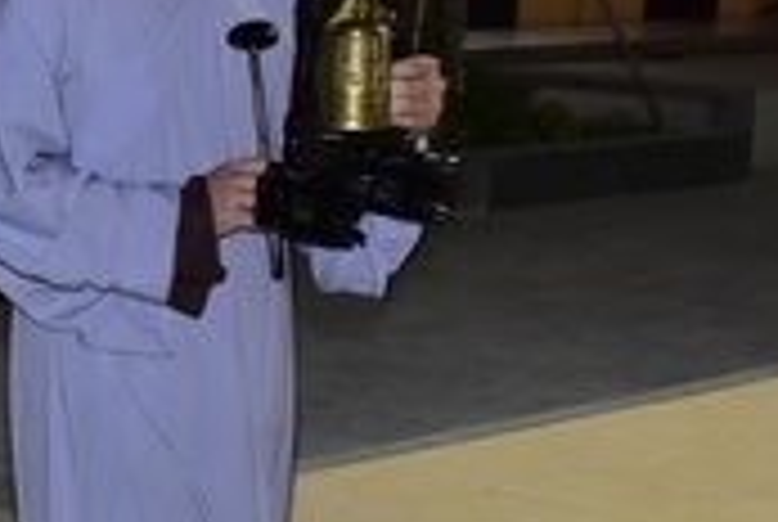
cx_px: -301
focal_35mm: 105
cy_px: 238
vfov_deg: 13.1
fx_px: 2273
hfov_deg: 17.8
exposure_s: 1/30
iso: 2500
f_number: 5.6
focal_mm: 28
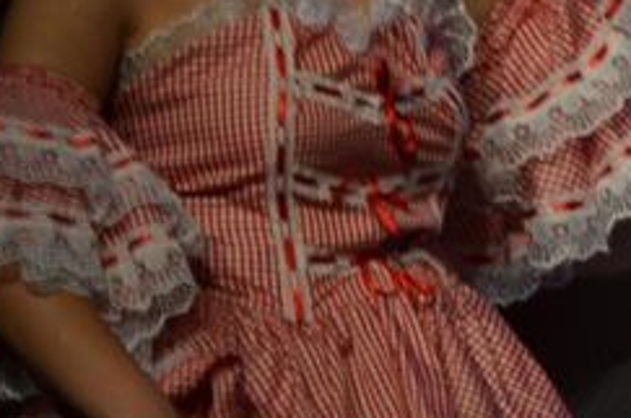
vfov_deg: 1.2
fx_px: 19435
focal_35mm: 1111
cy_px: 279
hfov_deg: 1.9
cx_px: 1314
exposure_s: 1/60
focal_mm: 150
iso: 500
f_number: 5
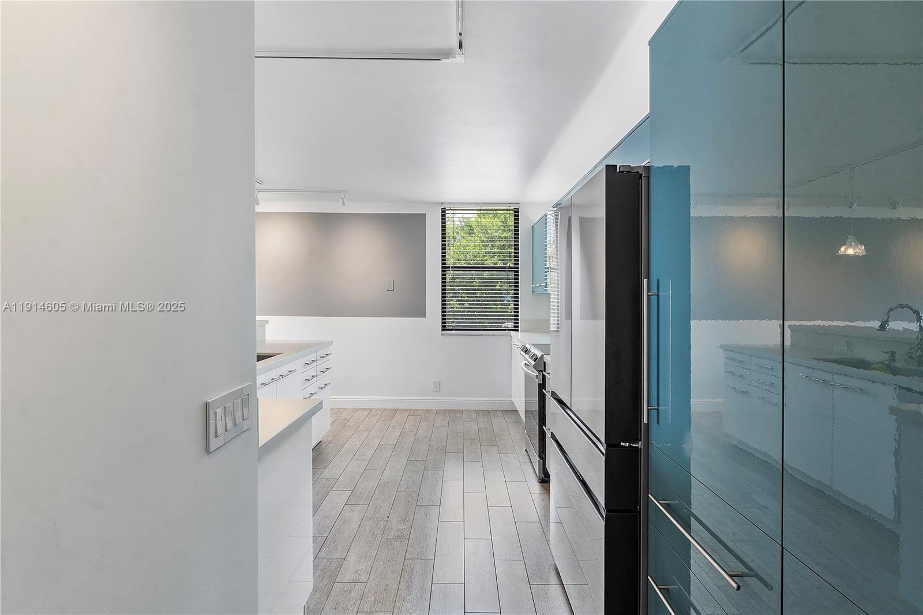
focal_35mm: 19
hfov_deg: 87.7
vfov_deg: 65.2
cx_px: 462
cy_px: 308
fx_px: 481
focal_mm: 12.5
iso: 160
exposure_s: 1/8
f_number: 11
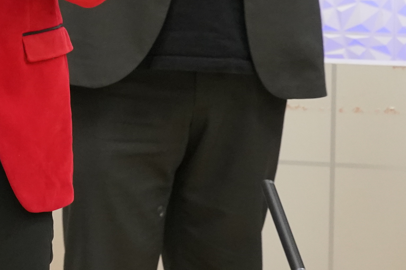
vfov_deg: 5.1
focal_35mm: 266
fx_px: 3000
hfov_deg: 7.6
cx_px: -162
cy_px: -195
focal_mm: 76
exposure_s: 1/160
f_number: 8
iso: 5000
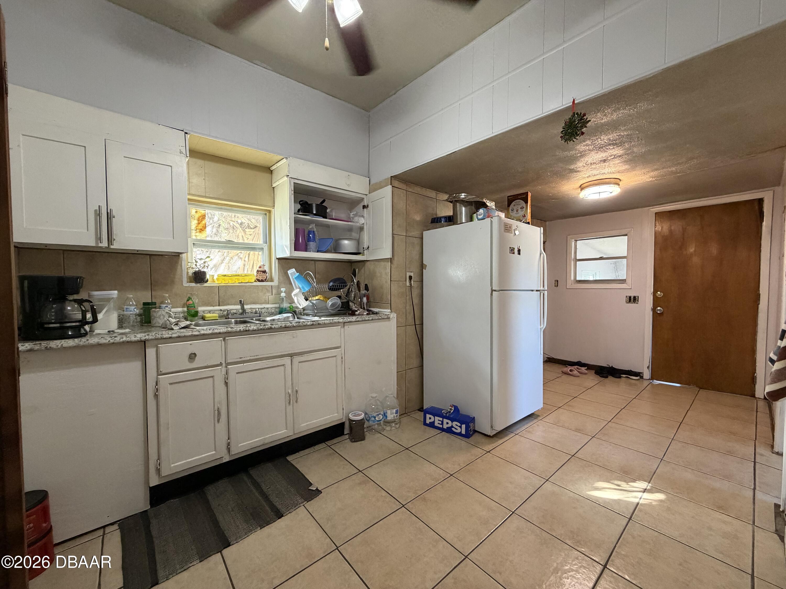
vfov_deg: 85.7
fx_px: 318
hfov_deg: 102.1
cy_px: 294
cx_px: 393
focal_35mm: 14
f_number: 2.2
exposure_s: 1/60
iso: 400
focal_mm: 2.22
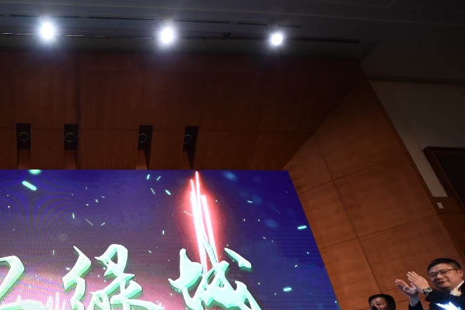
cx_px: 60
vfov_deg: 45.0
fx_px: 336
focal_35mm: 26
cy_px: 279
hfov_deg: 60.5
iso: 640
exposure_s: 1/125
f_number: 2.8
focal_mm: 14
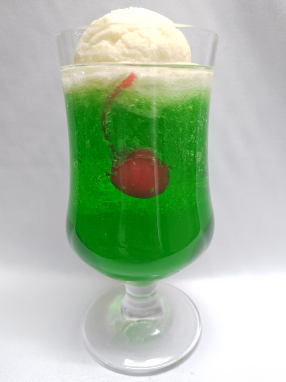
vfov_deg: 73.9
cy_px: 191
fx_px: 253
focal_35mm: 23
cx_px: 143
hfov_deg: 58.9
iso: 199
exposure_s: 1/50
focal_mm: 5.56
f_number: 1.9
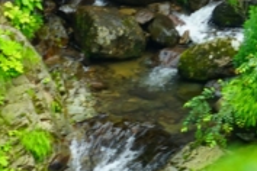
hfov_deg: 1.9
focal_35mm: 1082
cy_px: 172
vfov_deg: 1.3
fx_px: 7724
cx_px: 212
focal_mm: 240
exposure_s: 1/250
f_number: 6.3
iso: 800
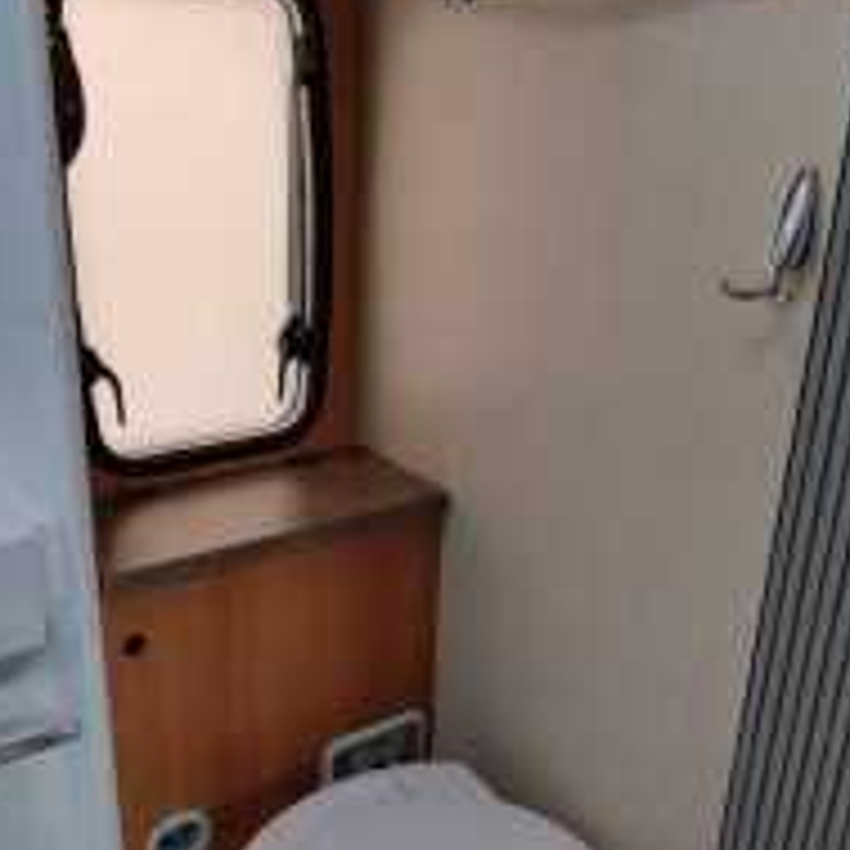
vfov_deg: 46.0
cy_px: 445
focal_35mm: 36
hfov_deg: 46.0
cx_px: 423
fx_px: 1000
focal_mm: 1.65
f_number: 2.2
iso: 200
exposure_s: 1/67.3
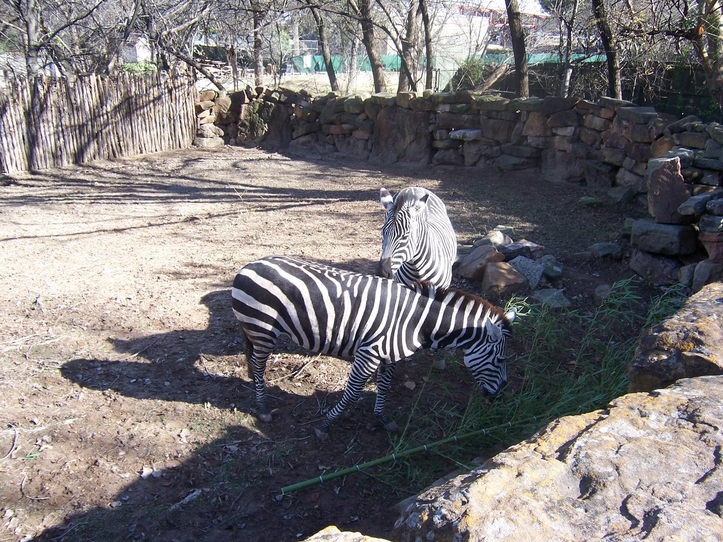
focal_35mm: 33
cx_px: 362
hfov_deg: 55.4
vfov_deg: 42.9
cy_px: 271
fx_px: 689
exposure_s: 1/180
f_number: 3.4
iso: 80
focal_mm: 5.5
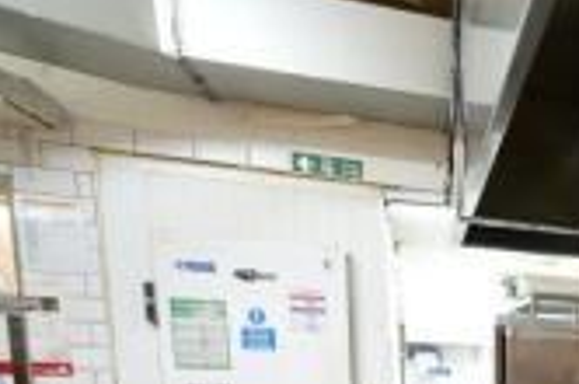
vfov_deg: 25.4
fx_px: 738
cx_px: 760
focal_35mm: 46
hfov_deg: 32.0
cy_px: 487
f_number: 4
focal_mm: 16
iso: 5000
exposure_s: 1/160
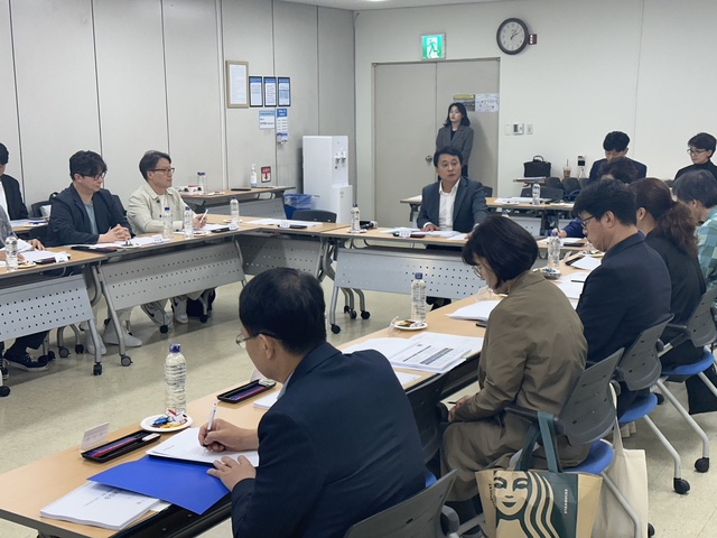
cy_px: 269
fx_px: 994
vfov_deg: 30.3
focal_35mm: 48
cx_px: 358
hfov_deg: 39.7
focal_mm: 6.86
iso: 100
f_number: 1.78
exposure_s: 1/120
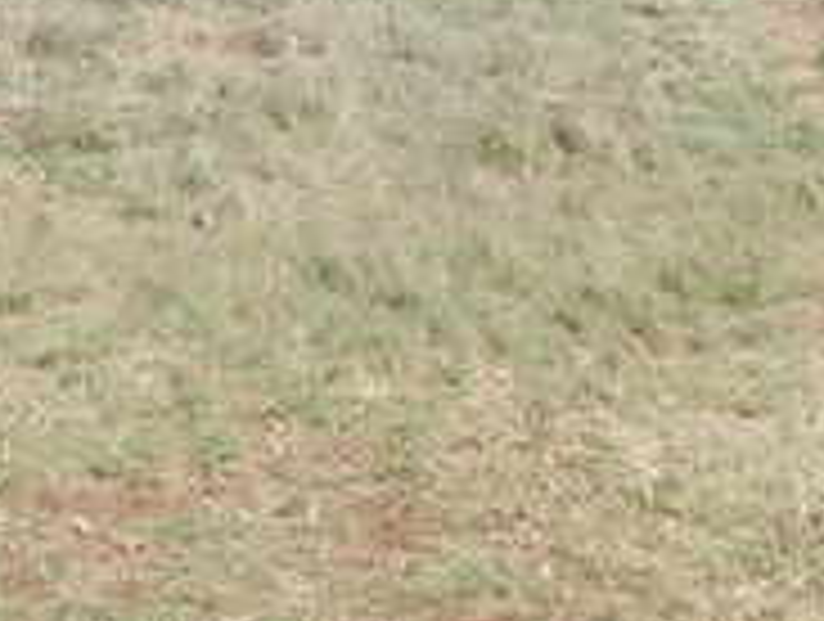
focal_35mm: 96
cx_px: -27
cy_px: -266
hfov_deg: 19.7
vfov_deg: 14.6
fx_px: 2290
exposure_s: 1/400
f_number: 6
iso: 125
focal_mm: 4
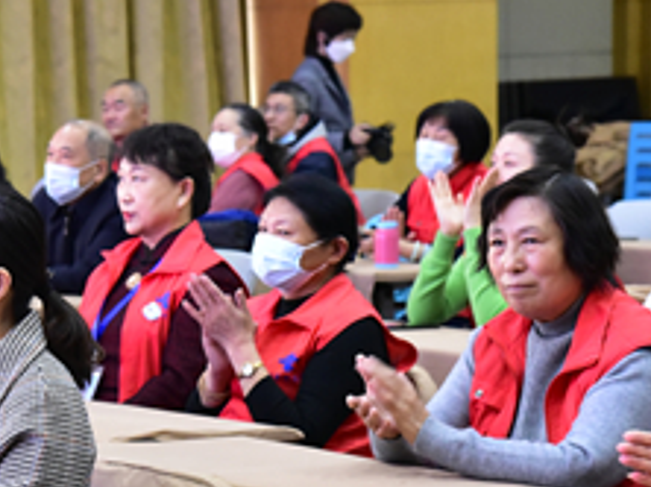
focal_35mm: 143
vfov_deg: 10.4
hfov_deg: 13.6
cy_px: 230
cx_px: -32
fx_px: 2686
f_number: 5
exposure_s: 1/50
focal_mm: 66
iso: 6400
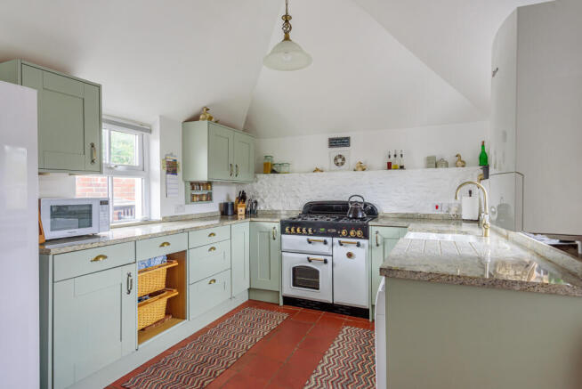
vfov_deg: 64.6
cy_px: 194
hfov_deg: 86.9
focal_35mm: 19
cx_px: 291
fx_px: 307
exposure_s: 1/13
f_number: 8
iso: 250
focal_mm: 19
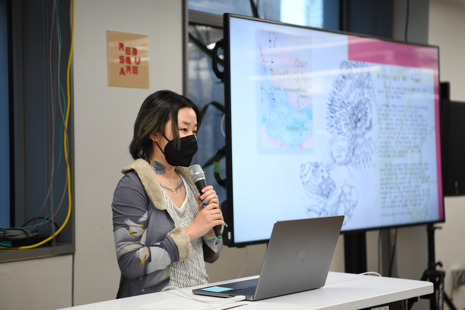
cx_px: 232
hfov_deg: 28.8
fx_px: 904
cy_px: 155
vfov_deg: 19.5
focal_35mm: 70
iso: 800
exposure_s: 1/200
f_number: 2.8
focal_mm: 70
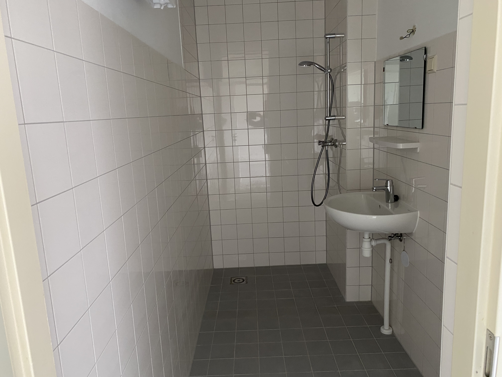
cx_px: 251
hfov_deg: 67.3
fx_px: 377
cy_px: 188
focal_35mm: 26
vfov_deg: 53.1
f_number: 1.8
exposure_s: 1/60
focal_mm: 4.25
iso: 250
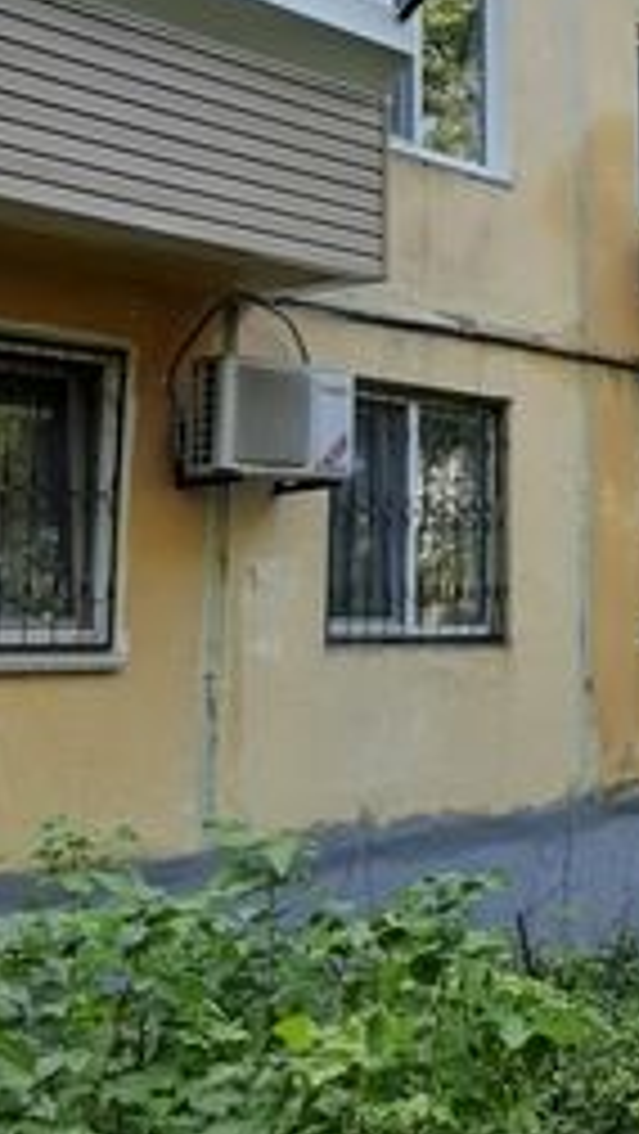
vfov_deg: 37.2
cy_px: 238
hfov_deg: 20.6
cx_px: 796
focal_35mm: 54
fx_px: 1624
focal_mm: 3.93
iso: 40
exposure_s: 1/178
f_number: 1.7
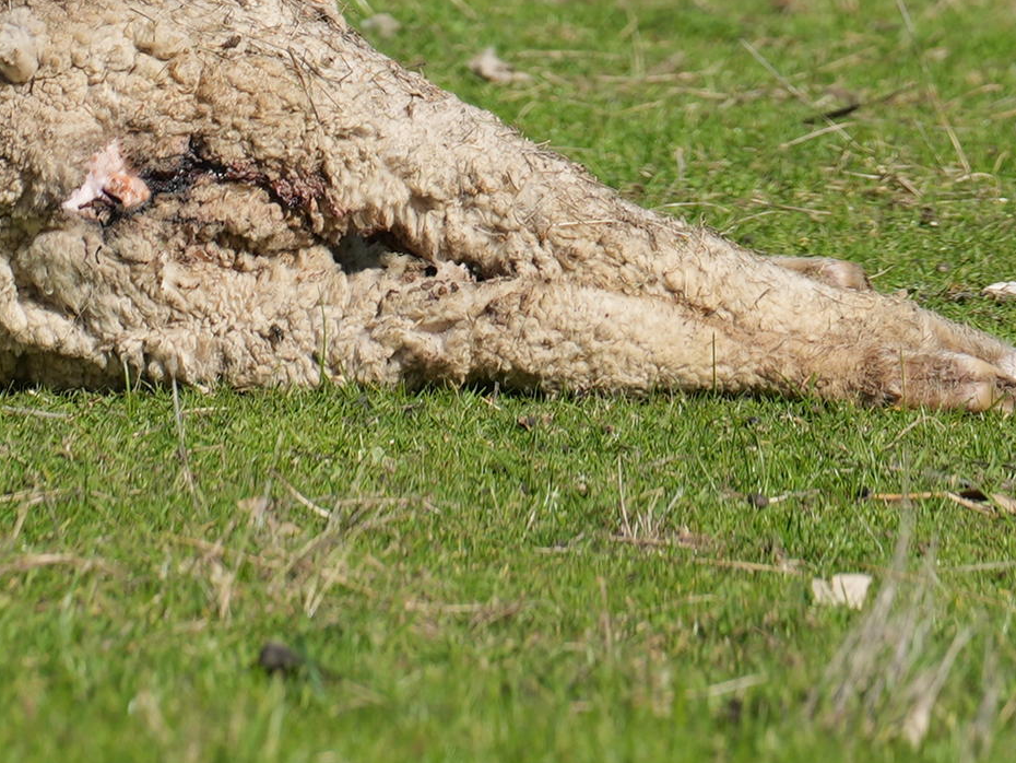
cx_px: 748
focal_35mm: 775
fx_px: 22753
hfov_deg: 2.6
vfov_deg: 1.9
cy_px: -586
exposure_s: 1/800
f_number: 4.5
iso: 100
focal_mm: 150
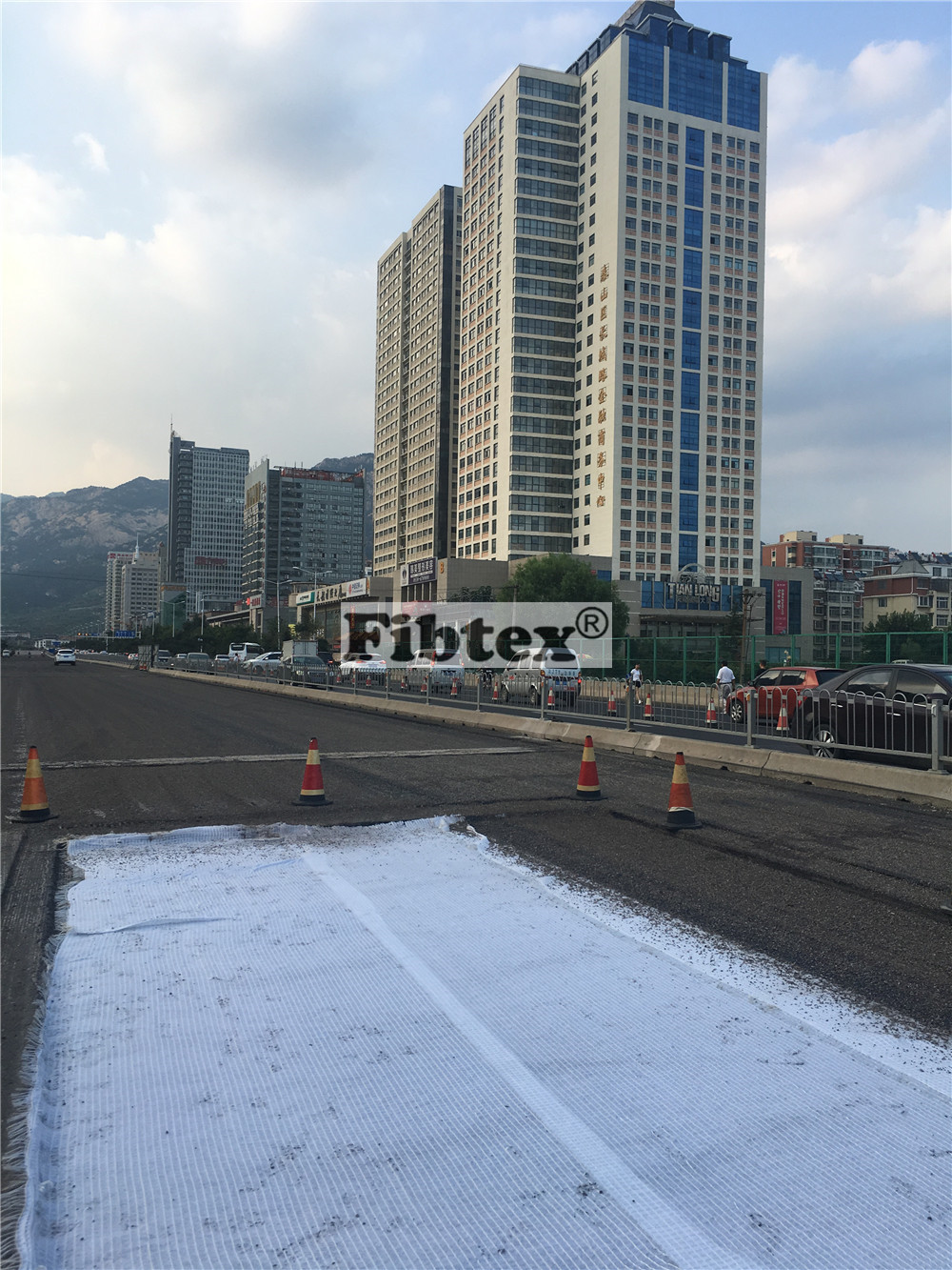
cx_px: 476
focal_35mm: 29
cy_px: 635
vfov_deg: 61.7
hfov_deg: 48.2
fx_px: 1063
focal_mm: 4.15
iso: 25
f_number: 2.2
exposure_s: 1/549
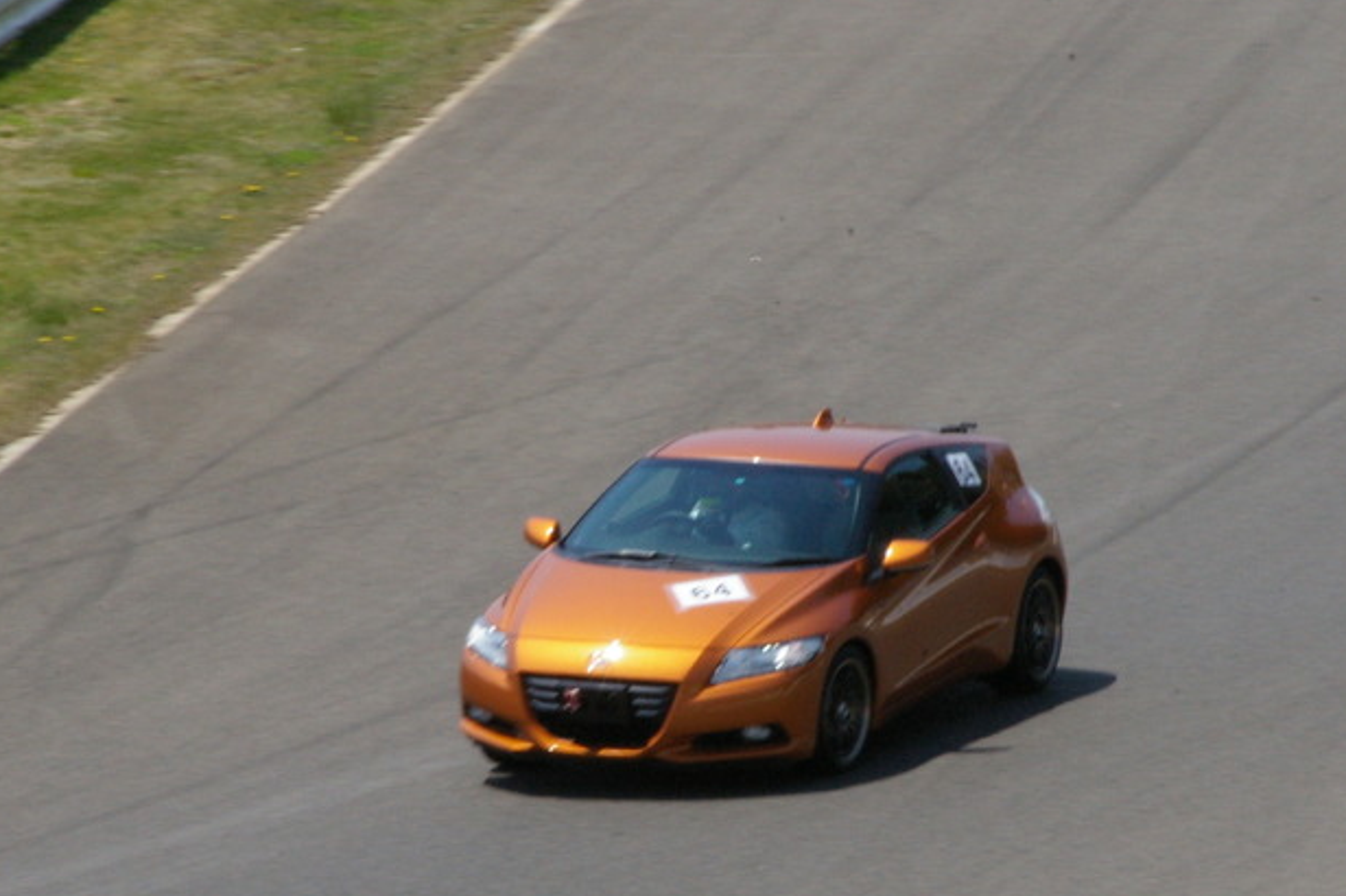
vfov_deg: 3.8
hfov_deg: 5.8
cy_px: 590
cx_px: 710
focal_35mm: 357
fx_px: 13334
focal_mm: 143
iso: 800
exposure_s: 1/90
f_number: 38
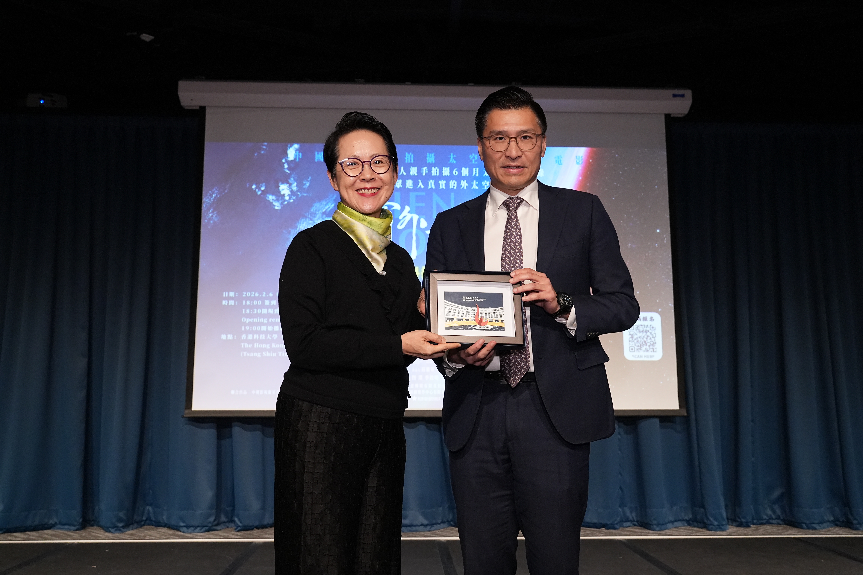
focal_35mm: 33
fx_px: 791
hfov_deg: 57.2
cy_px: 288
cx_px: 432
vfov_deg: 40.0
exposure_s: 1/125
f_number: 6.3
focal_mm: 33
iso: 4000
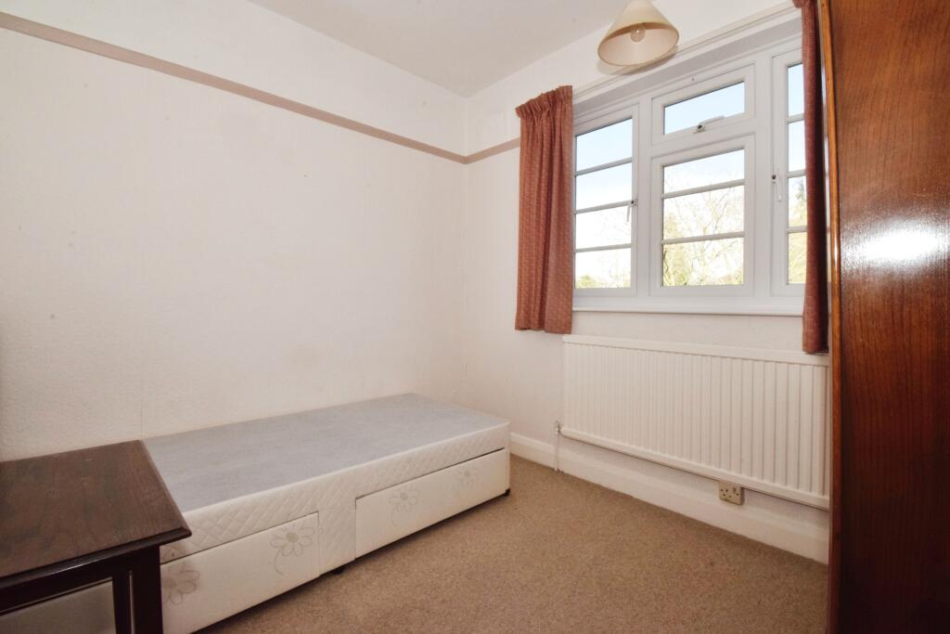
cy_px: 317
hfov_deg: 100.4
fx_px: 396
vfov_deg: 77.3
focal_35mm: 15
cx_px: 475
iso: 1000
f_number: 22
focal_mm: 10
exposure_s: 1/60
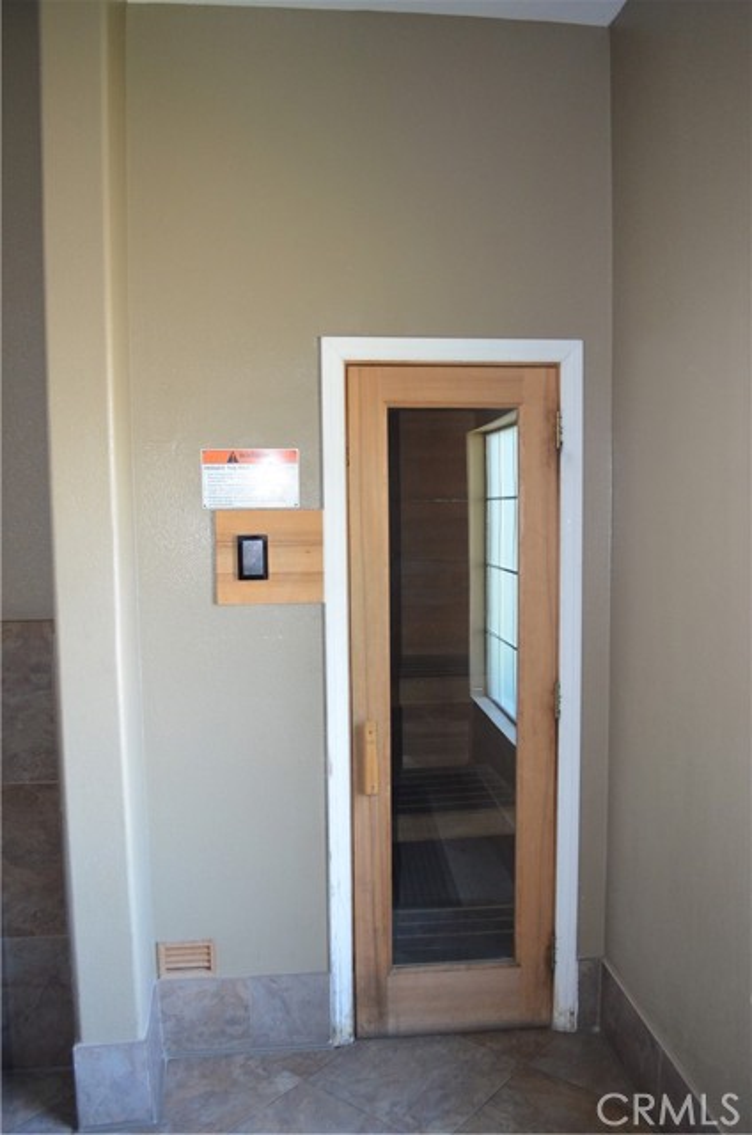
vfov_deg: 67.5
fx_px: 850
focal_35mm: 27
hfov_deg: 47.7
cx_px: 376
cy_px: 568
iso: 1600
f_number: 3.5
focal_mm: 18
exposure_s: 1/60
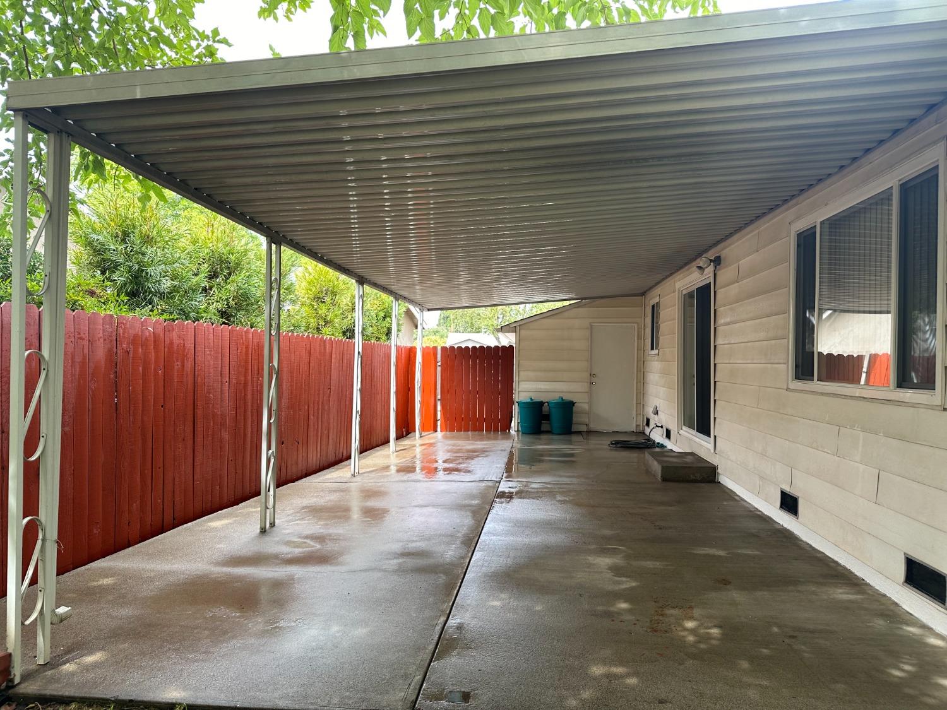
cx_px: 474
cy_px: 355
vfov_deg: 56.8
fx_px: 657
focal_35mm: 24
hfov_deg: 71.6
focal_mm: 6.86
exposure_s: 1/188
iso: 64
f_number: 1.78
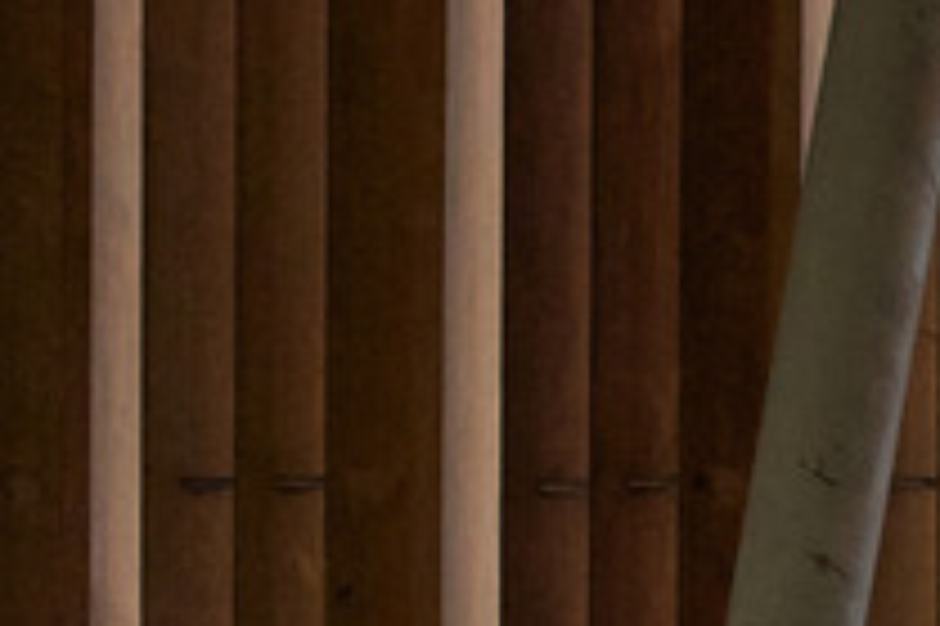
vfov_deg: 9.5
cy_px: 1671
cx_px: 3299
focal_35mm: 122
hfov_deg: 9.5
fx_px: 3183
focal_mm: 17
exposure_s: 1/1600
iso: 800
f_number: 10
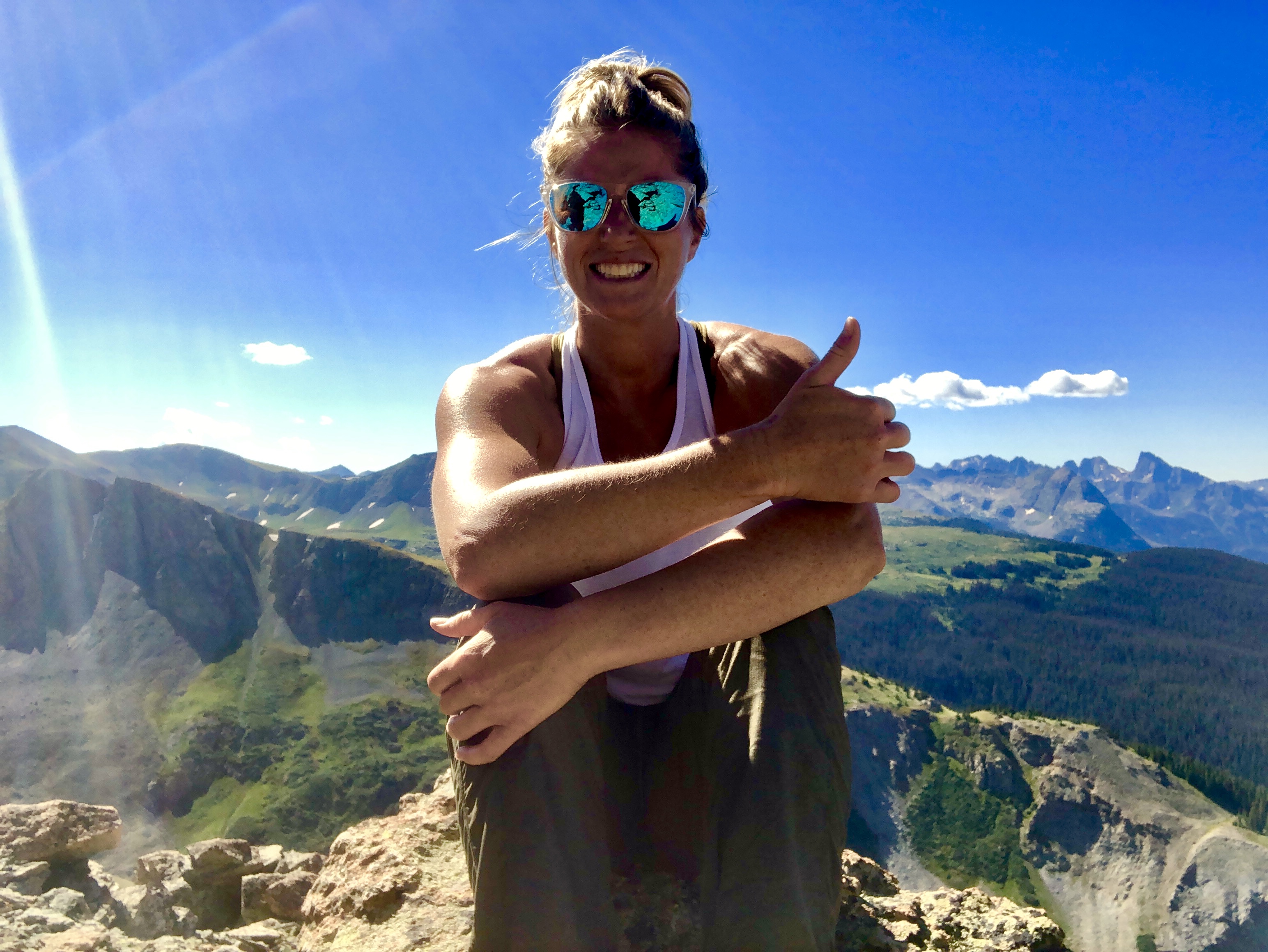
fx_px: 1173
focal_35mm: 32
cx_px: 634
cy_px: 476
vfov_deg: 44.2
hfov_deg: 56.8
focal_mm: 2.87
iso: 20
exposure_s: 1/758
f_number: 2.2
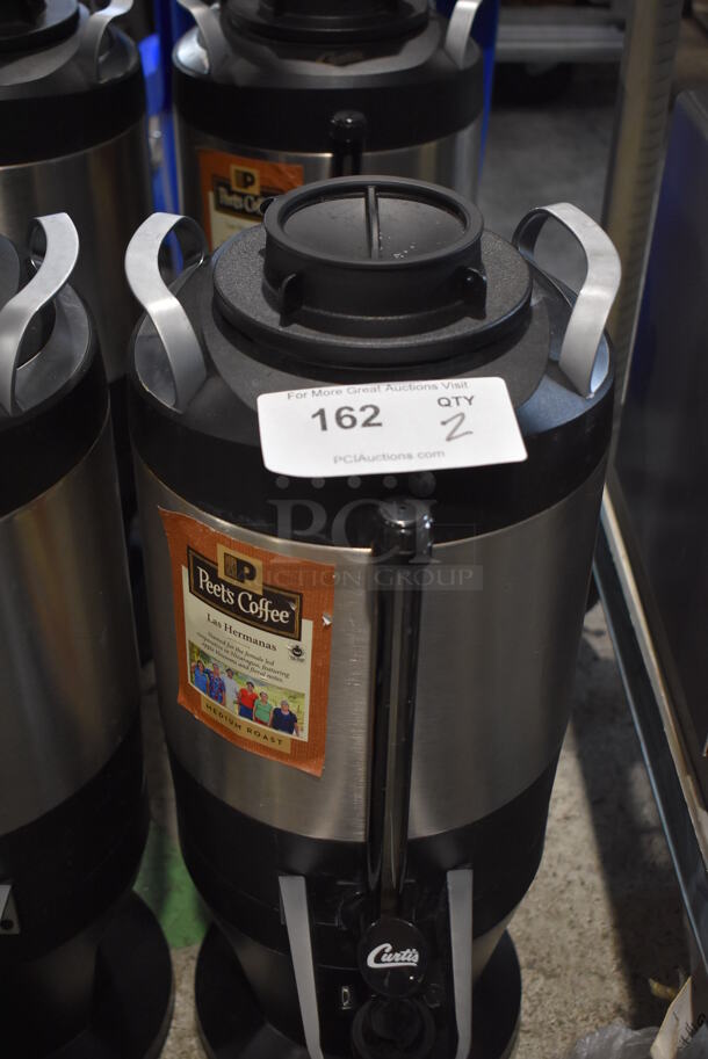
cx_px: 354
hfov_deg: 29.9
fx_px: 1325
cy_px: 530
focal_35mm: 45
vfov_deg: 43.6
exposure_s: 1/125
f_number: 4.2
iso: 1800
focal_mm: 30
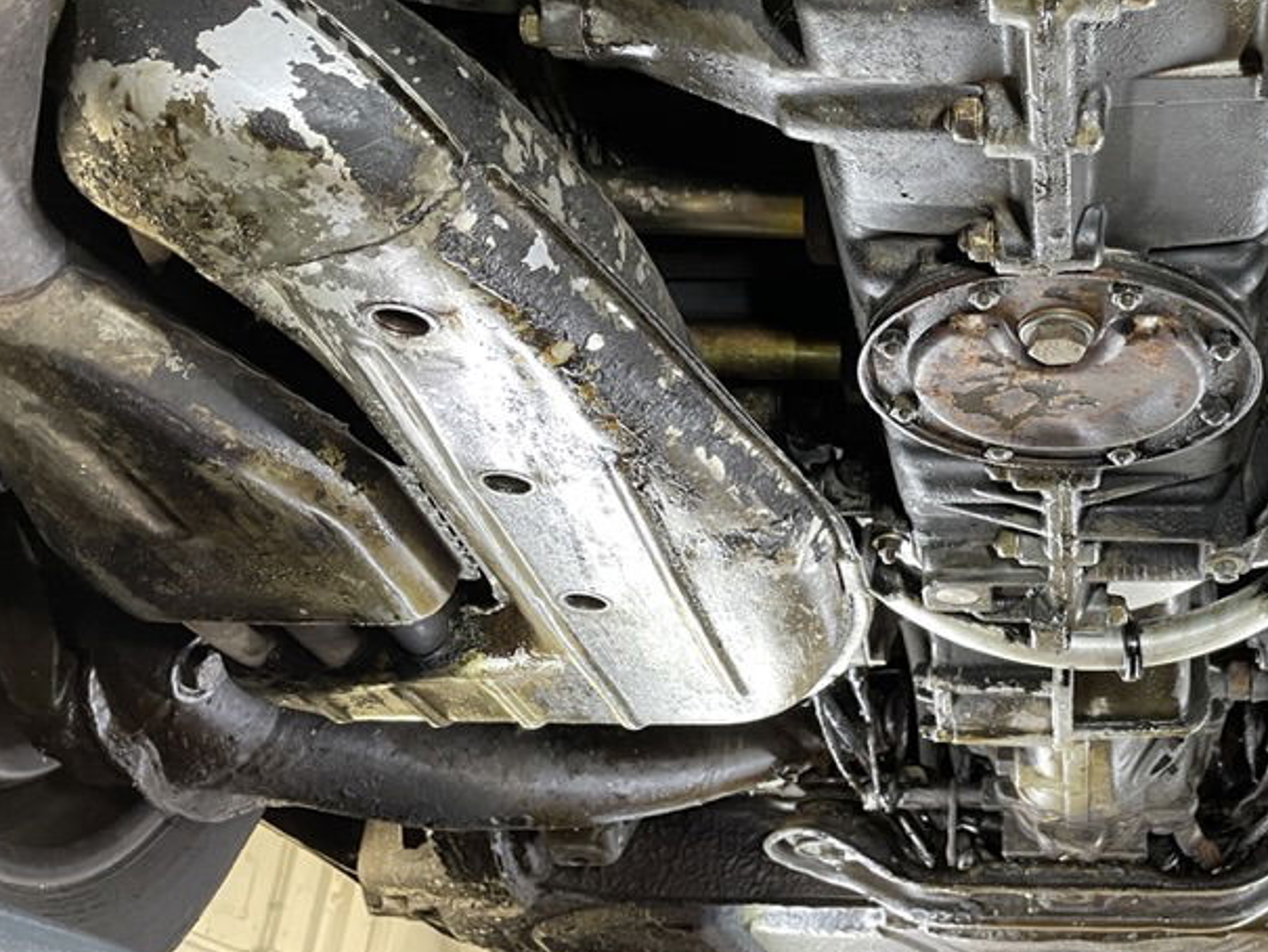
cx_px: 987
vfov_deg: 32.0
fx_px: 1612
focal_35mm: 44
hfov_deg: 41.4
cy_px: 195
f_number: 1.6
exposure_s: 1/48
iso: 200
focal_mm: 4.2
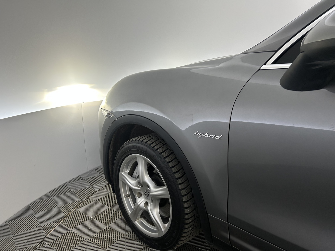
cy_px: 126
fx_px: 252
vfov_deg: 53.1
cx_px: 168
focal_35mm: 26
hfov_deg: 67.3
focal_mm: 5.7
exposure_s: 1/96
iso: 125
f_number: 1.5
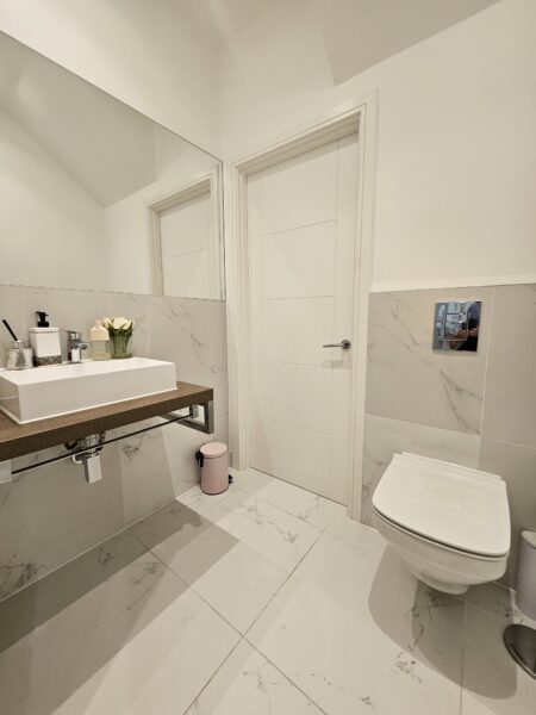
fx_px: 268
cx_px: 268
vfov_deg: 106.2
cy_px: 358
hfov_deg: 89.9
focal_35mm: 13
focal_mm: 1.74
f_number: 2.2
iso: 64
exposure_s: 1/50
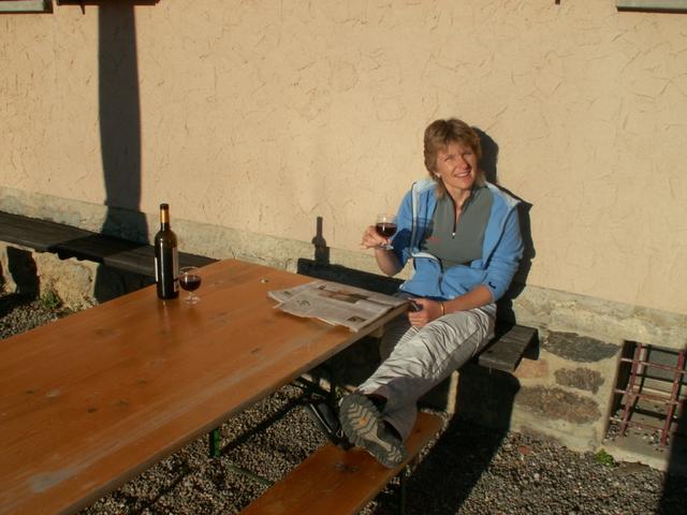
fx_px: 695
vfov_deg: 40.7
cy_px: 258
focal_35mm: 35
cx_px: 344
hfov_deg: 52.6
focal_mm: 5.86
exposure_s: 1/250
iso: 50
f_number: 8
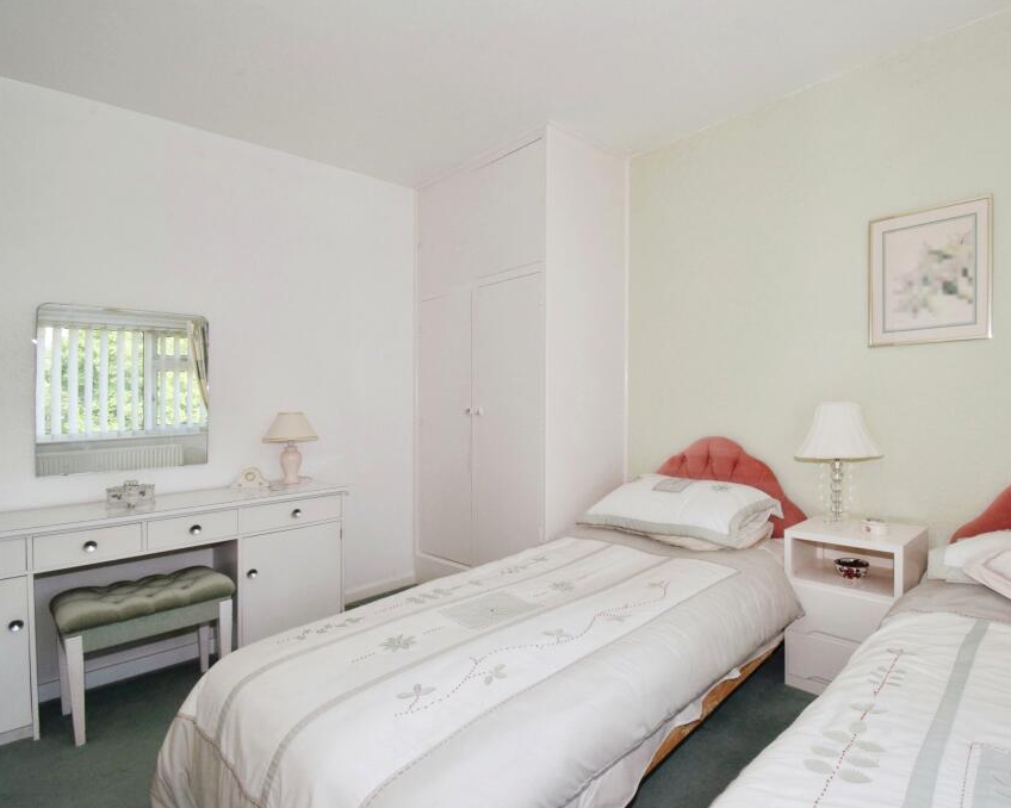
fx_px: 509
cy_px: 403
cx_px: 594
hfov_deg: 88.8
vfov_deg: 77.0
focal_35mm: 17
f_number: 16
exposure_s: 1/60
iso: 1000
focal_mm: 10
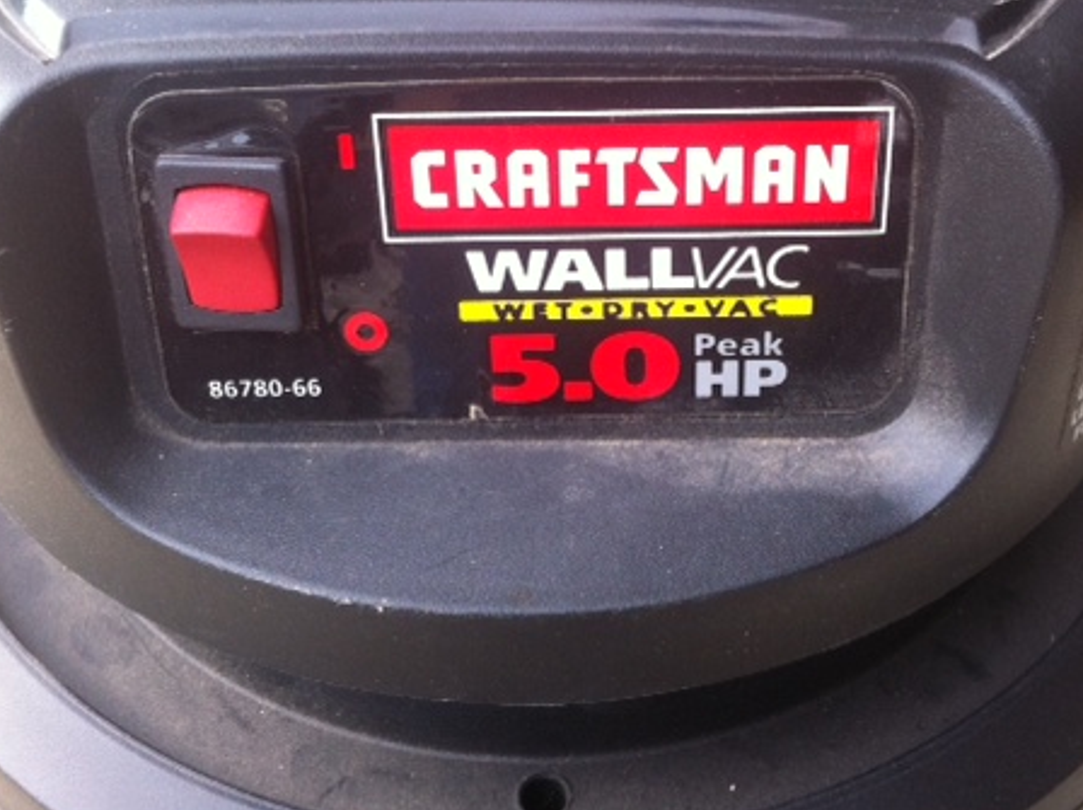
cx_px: 624
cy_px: 326
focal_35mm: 50
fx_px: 1563
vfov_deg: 29.0
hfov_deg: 38.1
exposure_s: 1/120
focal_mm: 3.85
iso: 100
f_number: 2.8
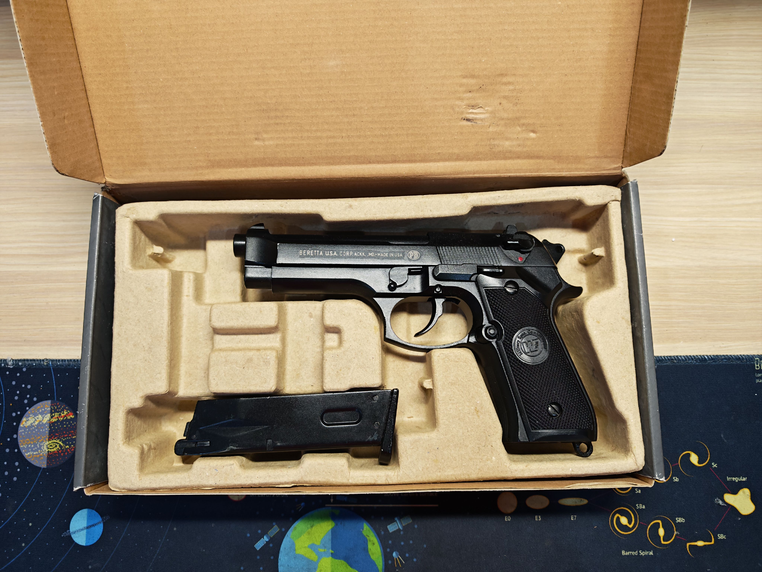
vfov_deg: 56.8
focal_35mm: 24
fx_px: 528
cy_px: 286
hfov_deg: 71.6
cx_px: 381
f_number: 2
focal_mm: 6.83
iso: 100
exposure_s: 1/50
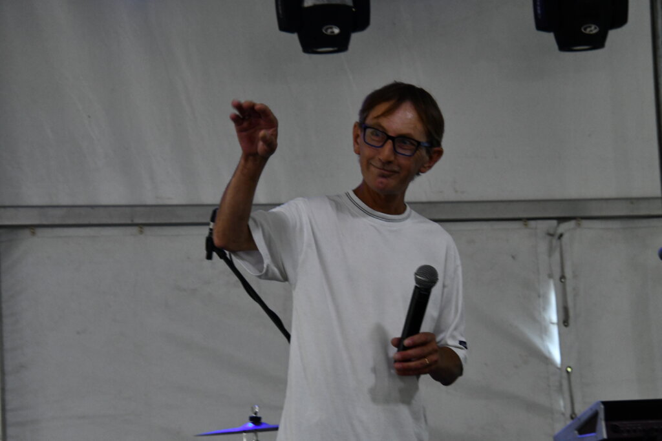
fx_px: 2372
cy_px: 220
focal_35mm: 129
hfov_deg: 15.9
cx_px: 331
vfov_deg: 10.6
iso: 2500
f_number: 7.1
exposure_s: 1/200
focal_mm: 86
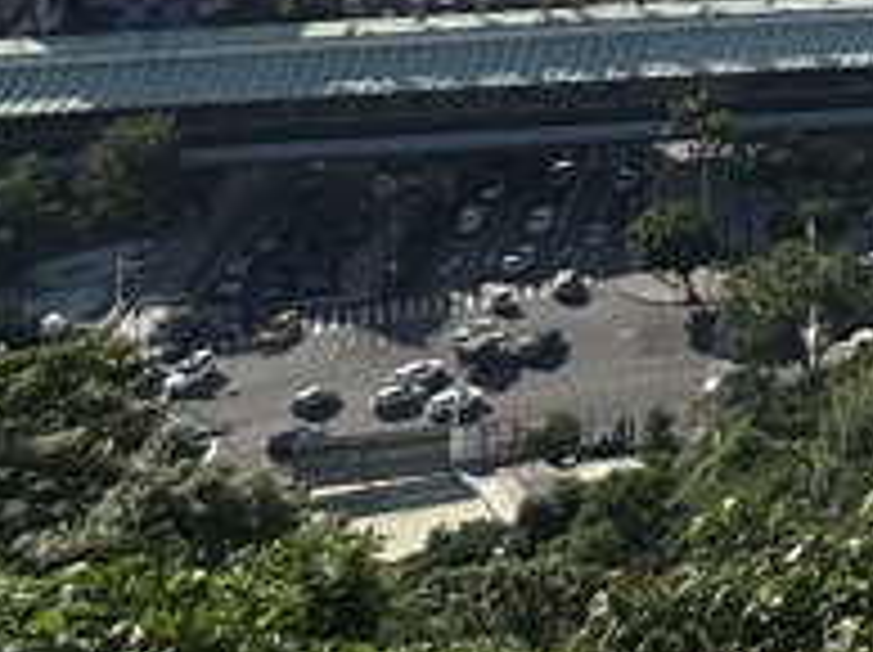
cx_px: 1980
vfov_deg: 9.9
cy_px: -1043
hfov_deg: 12.7
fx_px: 3199
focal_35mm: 127
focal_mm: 6.86
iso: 80
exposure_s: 1/8929
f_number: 1.78
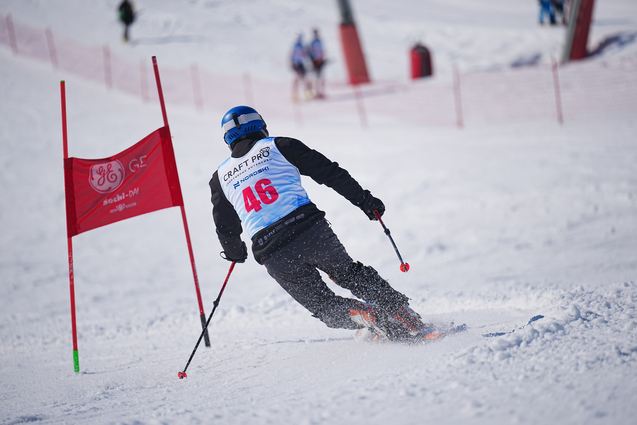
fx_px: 3539
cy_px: 212
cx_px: 318
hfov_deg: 10.3
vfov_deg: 6.9
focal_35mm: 200
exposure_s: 1/4000
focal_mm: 200
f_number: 2.8
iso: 100
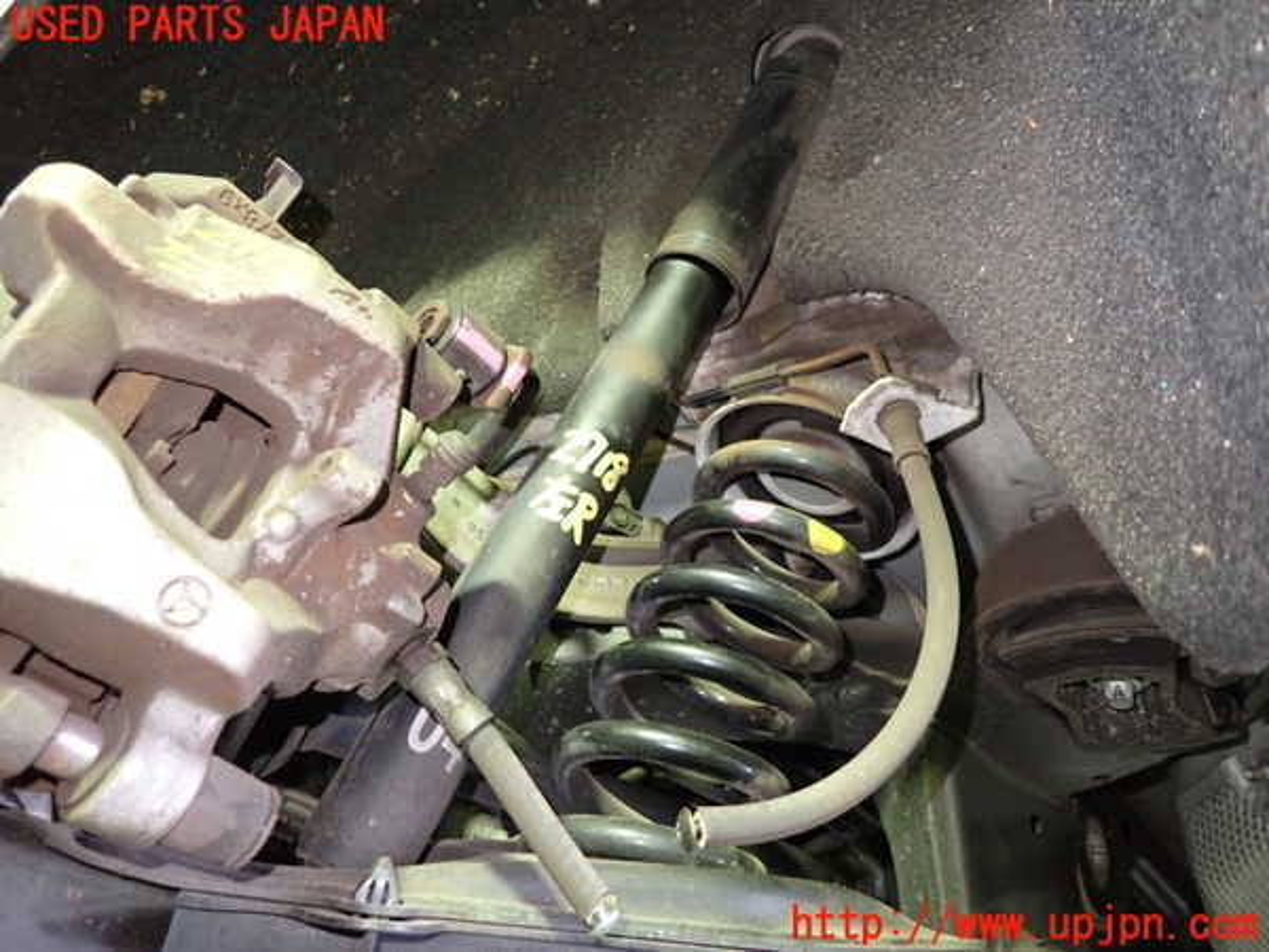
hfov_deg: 69.4
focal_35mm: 25
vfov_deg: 54.9
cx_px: 634
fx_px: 916
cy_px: 476
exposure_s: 1/15
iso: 800
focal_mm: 4.5
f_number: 2
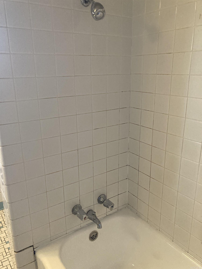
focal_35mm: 28
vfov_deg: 63.4
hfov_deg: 49.7
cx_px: 101
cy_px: 134
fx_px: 218
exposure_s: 1/60
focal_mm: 3.99
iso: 320
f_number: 1.8
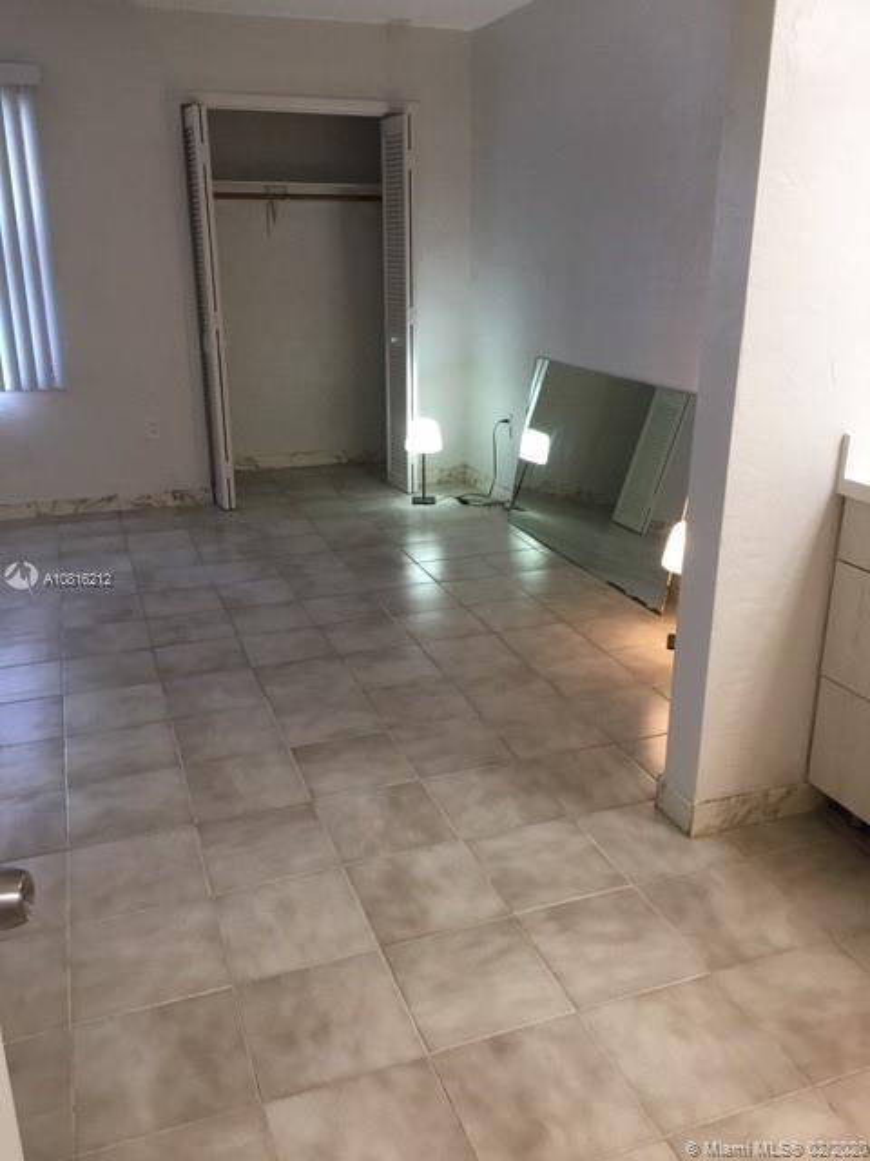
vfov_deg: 61.7
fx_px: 972
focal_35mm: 29
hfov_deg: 48.2
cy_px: 580
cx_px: 435
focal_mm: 4.15
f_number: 2.2
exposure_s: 1/30
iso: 100
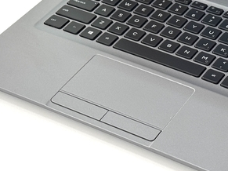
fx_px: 869
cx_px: 203
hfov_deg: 14.8
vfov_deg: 11.1
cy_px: -15
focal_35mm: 132
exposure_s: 1/154
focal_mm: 6.76
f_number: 1.78
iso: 64
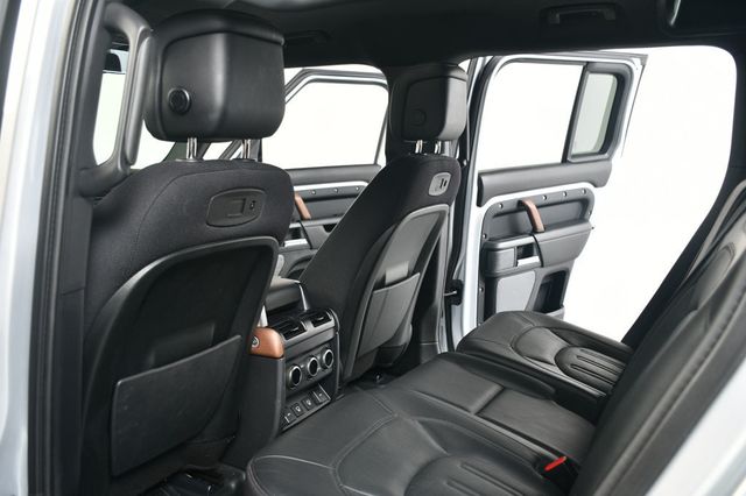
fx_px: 704
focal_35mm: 34
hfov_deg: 55.8
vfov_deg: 38.8
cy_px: 248
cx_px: 373
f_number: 3.8
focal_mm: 23
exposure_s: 1/160
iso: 100
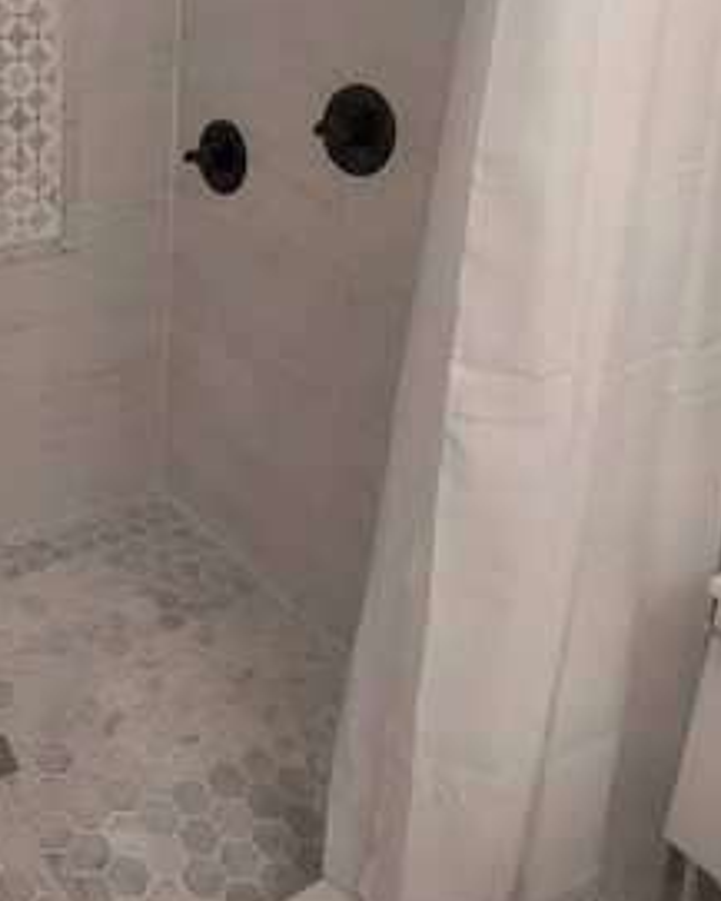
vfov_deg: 55.2
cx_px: 40
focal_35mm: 30
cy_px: 199
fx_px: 800
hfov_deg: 43.3
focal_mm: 1.74
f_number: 2.2
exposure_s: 1/60
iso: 250
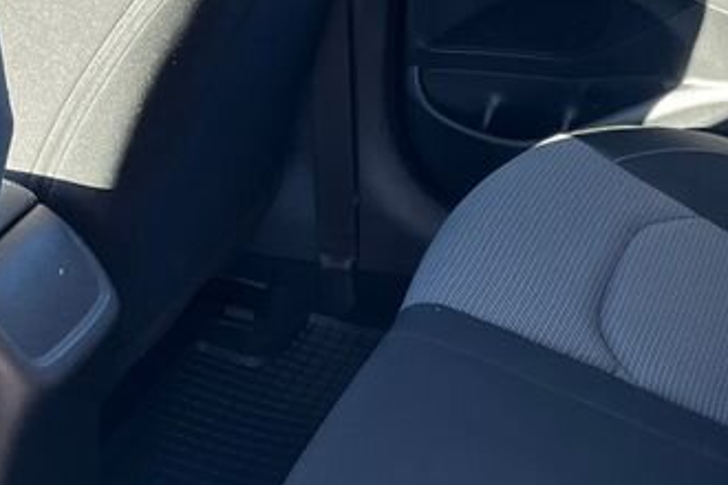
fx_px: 1699
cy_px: 419
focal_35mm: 84
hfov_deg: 23.8
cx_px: 589
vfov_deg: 16.1
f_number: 1.6
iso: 50
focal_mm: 5.1
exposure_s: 1/122
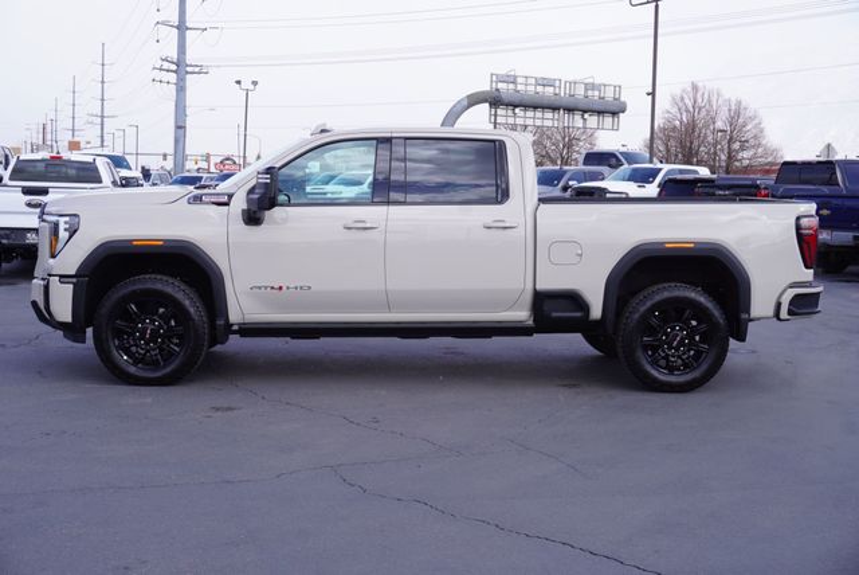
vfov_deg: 29.0
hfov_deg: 42.3
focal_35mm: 46
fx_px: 1111
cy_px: 288
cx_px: 430
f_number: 9
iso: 100
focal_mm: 31
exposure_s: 1/100
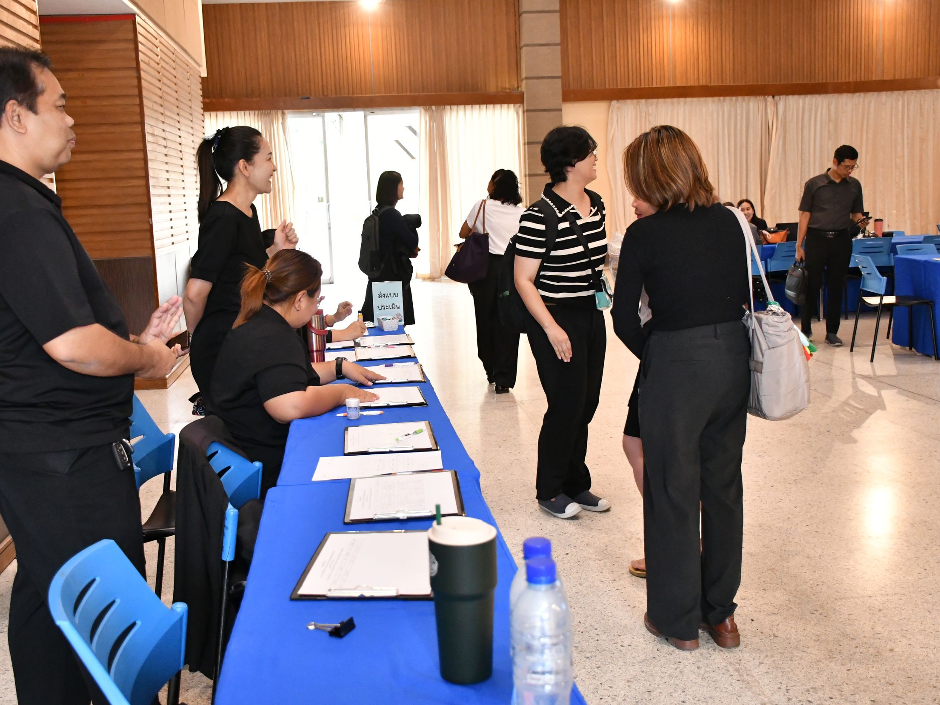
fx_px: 1005
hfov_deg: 50.1
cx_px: 455
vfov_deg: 38.7
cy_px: 351
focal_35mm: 37
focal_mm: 23
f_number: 4.5
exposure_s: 1/125
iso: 4000
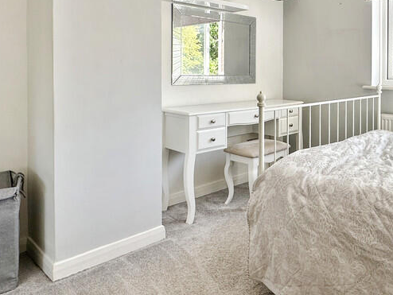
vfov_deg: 48.2
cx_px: 300
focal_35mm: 29
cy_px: 130
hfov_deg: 58.1
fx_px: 329
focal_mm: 2.22
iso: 40
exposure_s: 1/222
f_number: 2.2
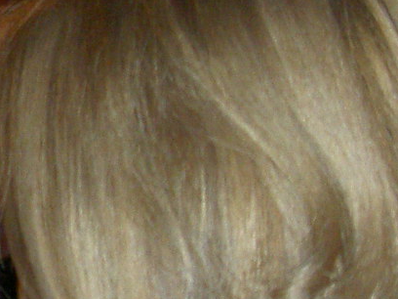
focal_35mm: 153
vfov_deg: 9.7
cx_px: -236
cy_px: 178
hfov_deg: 12.2
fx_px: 1759
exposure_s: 1/59.5
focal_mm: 8
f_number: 2.8
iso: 100
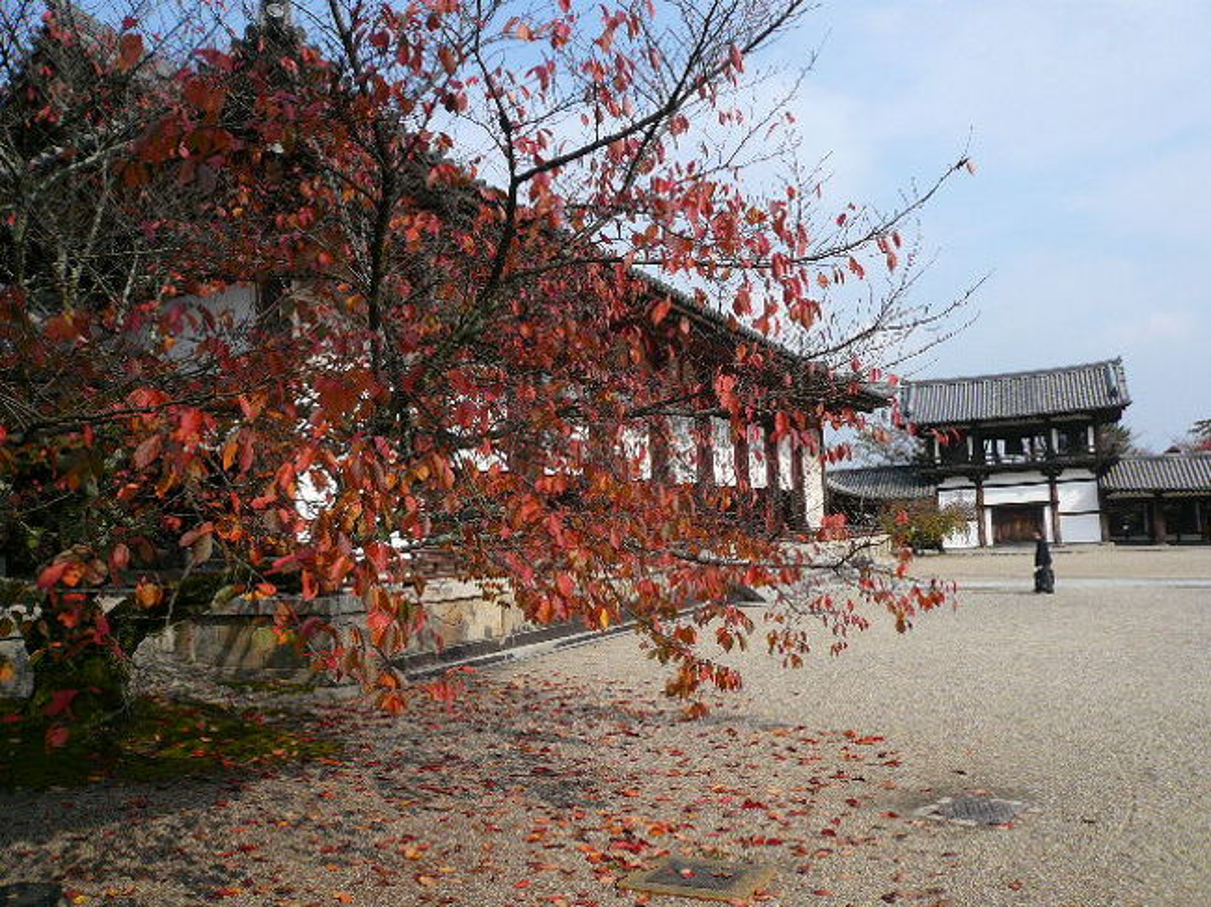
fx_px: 979
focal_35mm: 28
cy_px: 454
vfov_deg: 49.7
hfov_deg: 63.5
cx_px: 606
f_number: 8
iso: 100
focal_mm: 4.6
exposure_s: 1/200
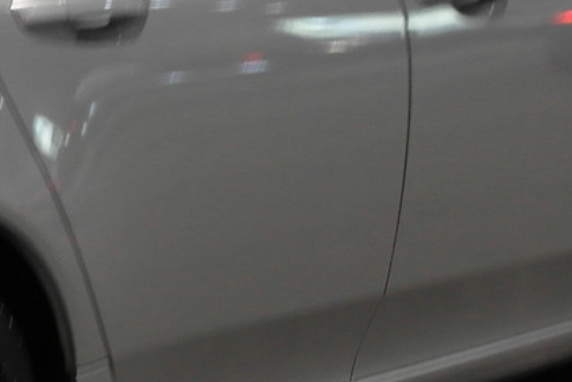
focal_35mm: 177
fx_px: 2813
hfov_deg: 11.0
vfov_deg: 7.7
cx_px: -409
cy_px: 5
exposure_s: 1/30
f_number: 3.5
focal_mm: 20
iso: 400
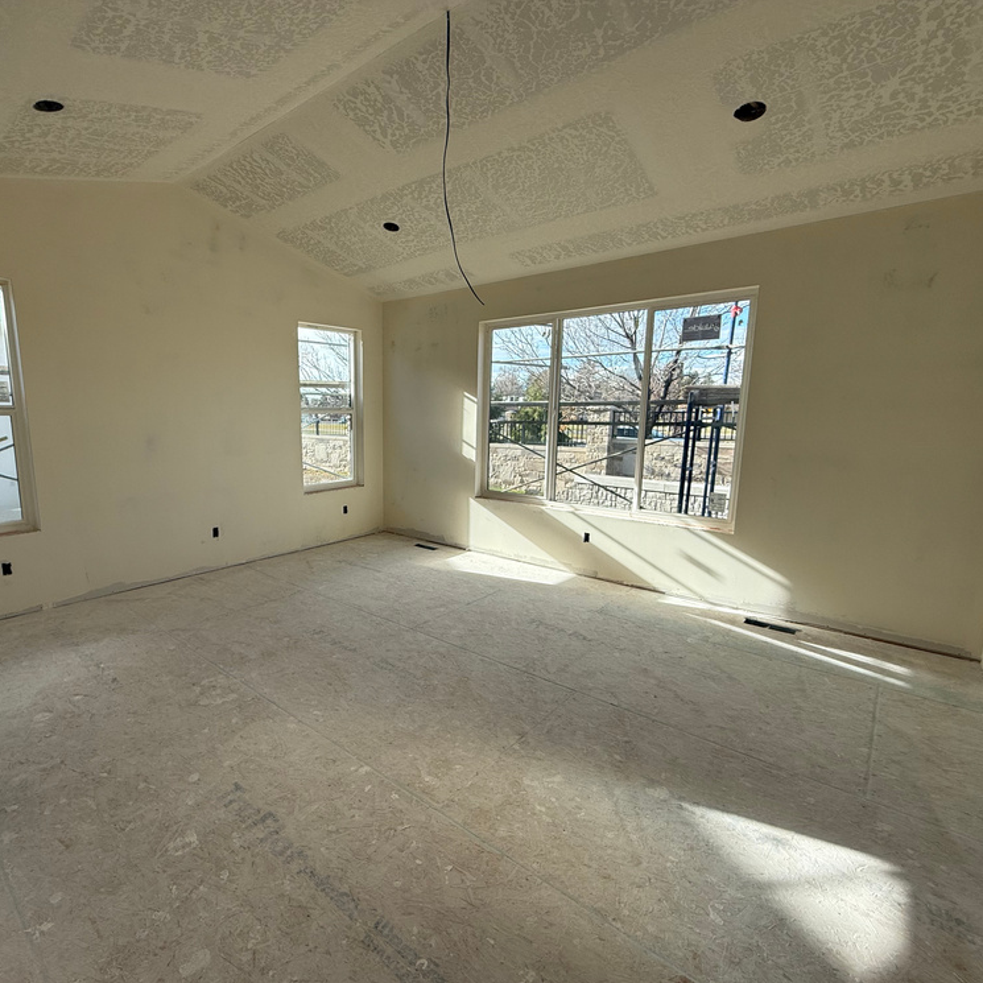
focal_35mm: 17
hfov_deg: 83.2
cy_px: 503
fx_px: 546
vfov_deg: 84.0
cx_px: 405
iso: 50
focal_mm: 2.22
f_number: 2.2
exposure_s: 1/448
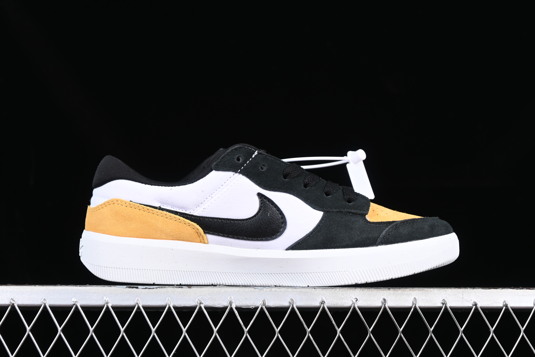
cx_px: 268
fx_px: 1114
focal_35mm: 75
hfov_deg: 27.0
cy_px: 178
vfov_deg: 18.2
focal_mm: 50
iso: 160
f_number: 6.3
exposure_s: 1/60
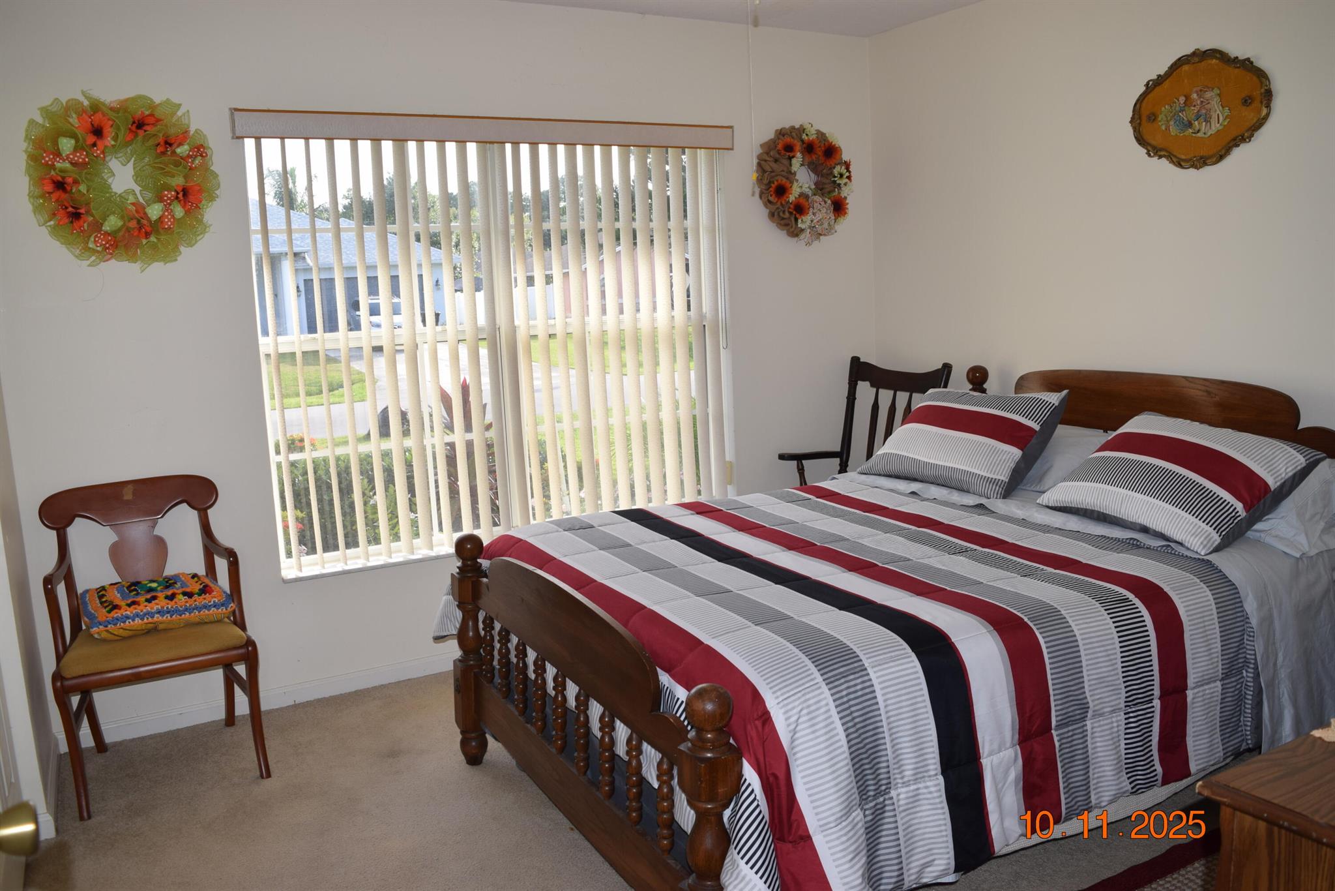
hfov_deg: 67.4
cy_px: 446
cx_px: 668
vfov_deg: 47.9
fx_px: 1001
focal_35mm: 27
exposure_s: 1/125
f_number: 5.6
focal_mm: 18
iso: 250
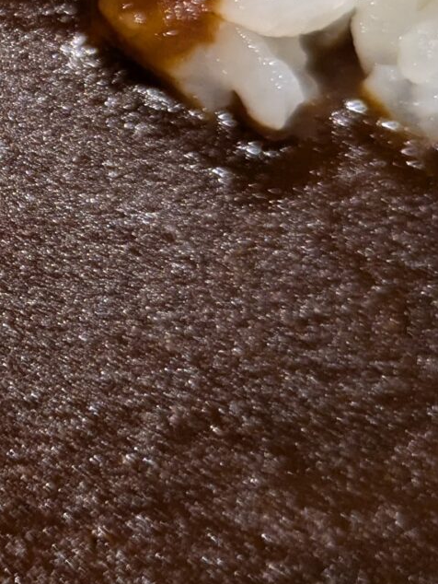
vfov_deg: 19.1
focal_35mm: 101
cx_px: -412
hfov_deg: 12.9
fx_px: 1703
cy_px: 63
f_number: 1.89
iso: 184
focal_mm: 5.43
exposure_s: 1/100
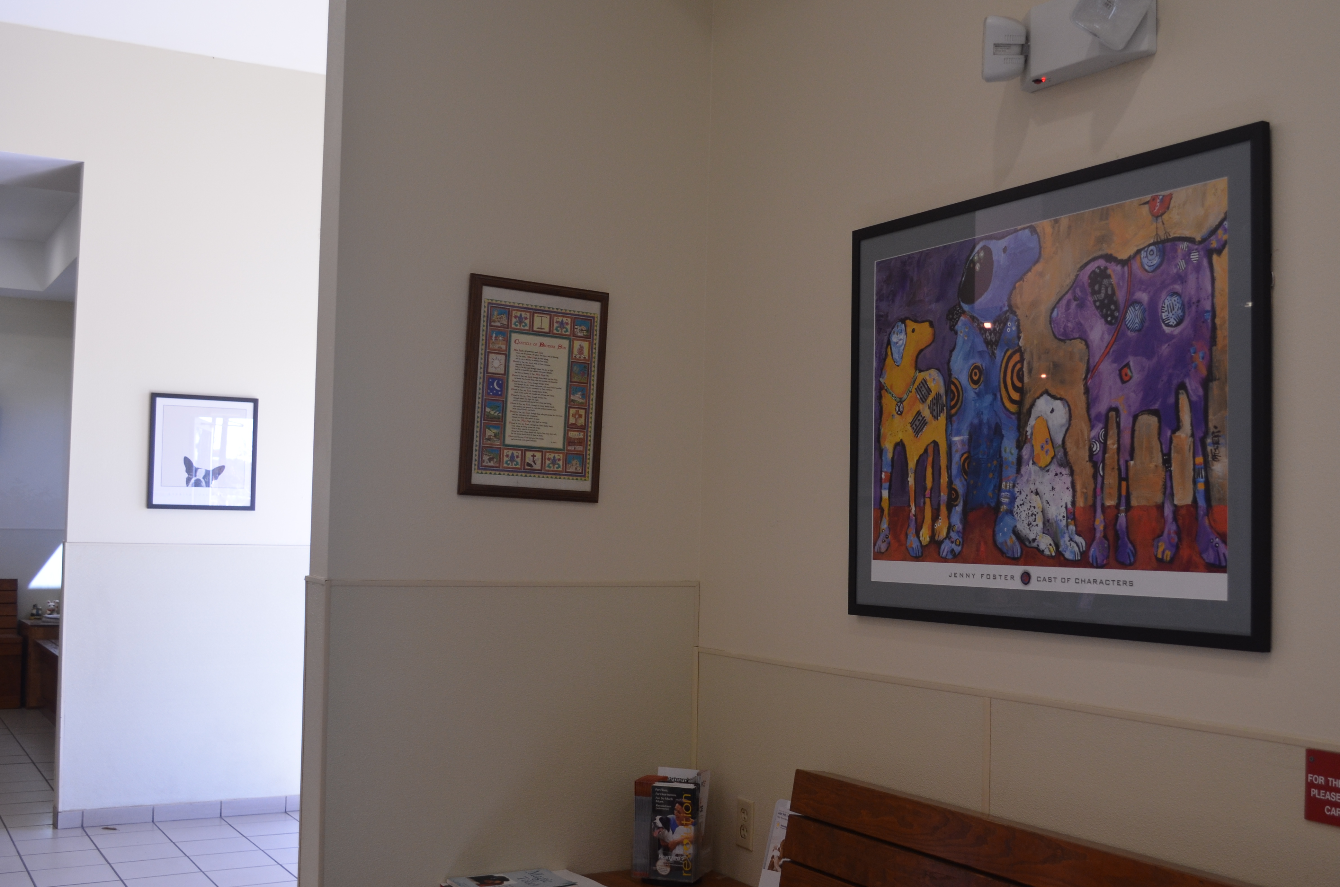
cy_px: 484
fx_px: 1449
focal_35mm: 39
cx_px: 783
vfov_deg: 34.0
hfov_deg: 49.4
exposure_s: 1/100
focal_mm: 22
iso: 400
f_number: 5
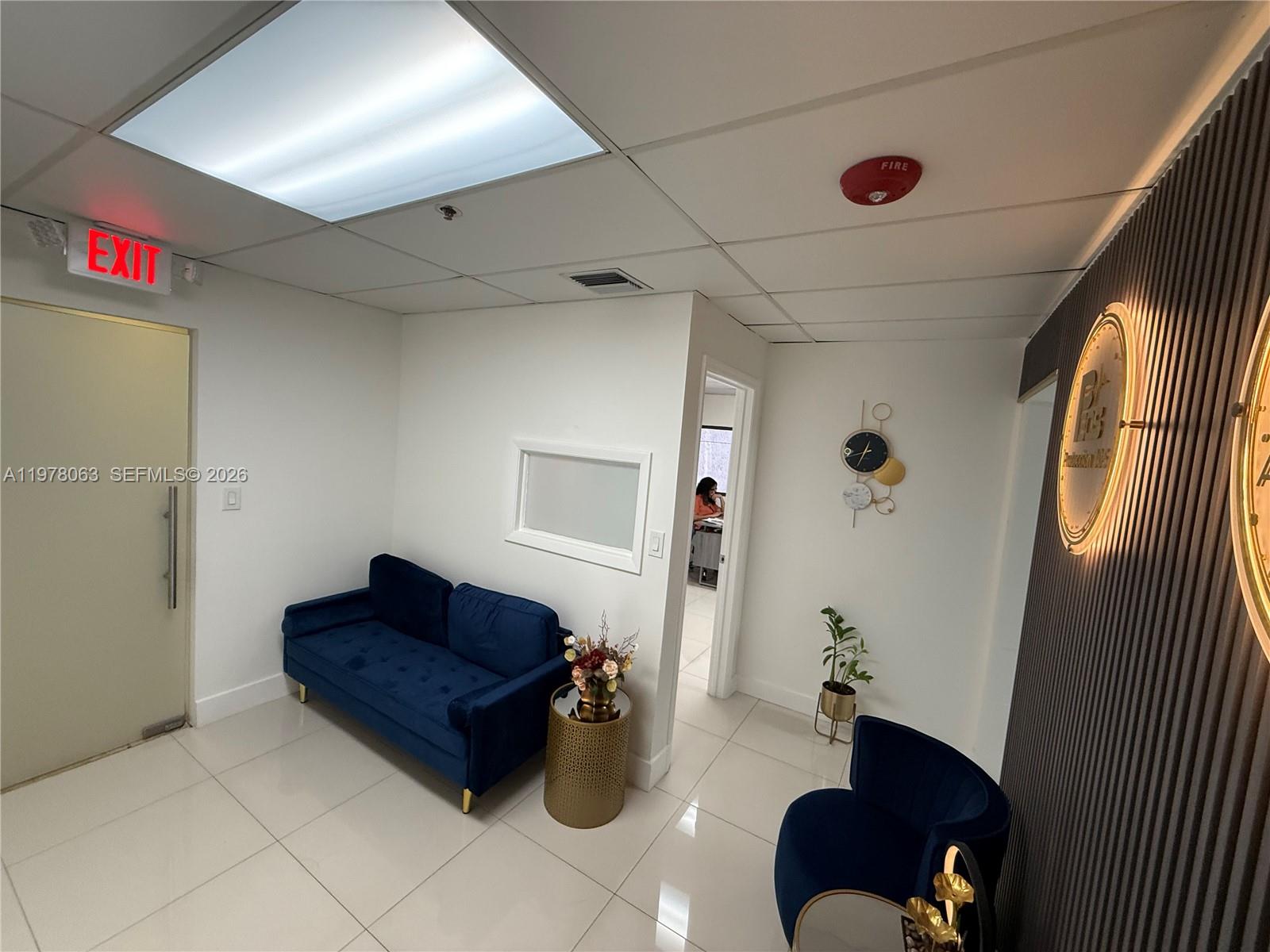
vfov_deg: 85.7
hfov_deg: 102.1
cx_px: 635
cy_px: 476
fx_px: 514
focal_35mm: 14
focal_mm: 2.22
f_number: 2.2
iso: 250
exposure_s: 1/120
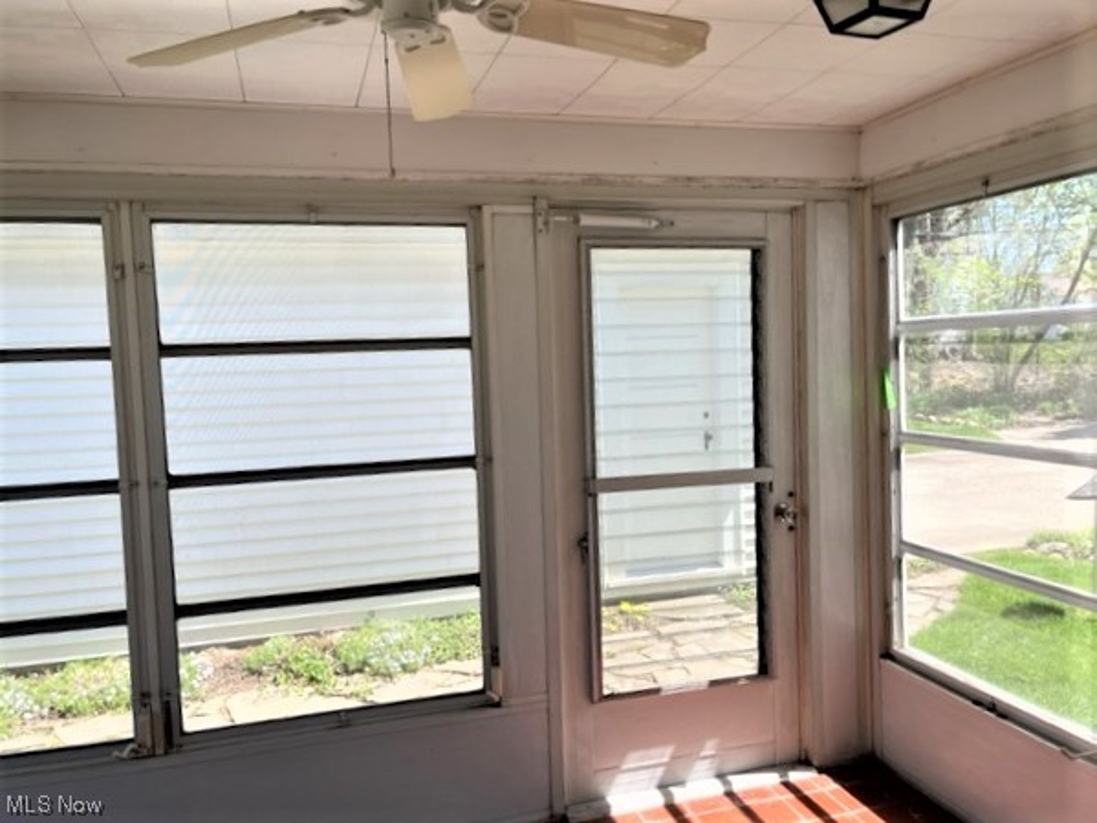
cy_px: 412
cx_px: 548
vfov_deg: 53.0
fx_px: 824
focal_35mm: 26
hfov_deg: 67.3
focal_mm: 5.1
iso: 50
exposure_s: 1/723
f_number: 1.6
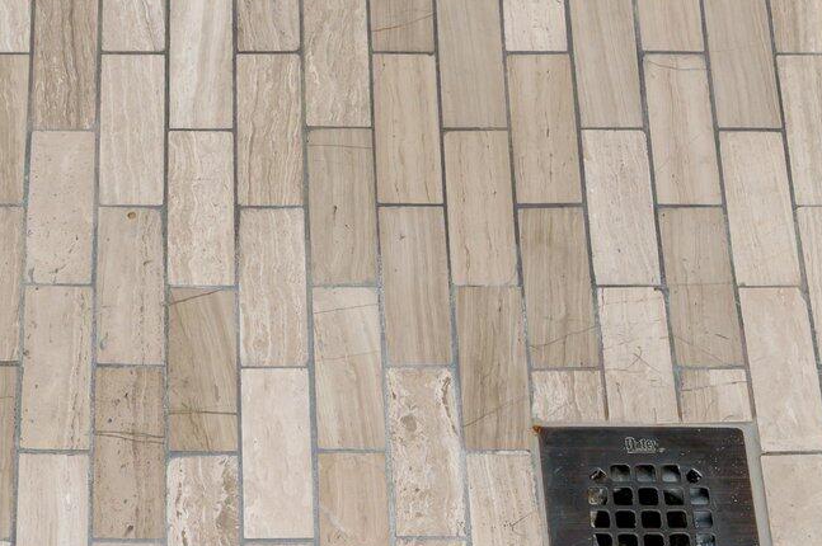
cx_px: 182
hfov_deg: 21.3
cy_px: 509
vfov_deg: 14.2
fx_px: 2167
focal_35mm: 95
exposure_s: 1/60
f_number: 9
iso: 320
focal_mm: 30
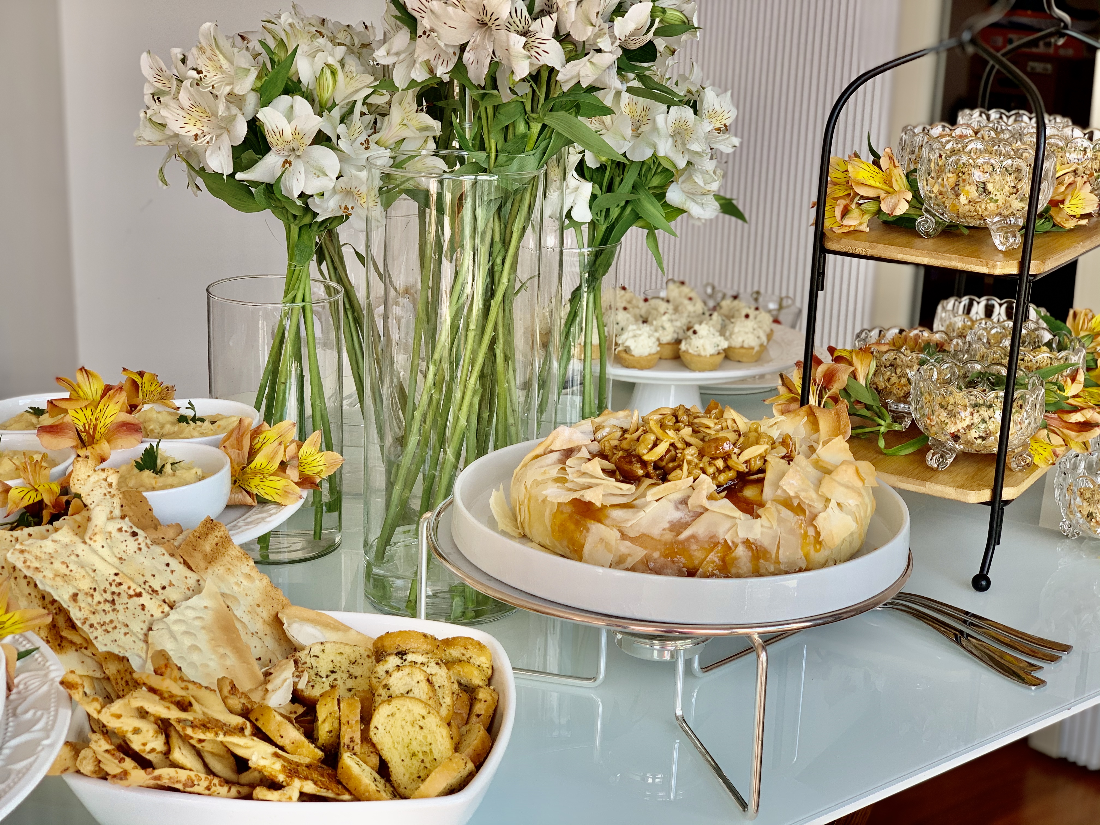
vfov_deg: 28.0
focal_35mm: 52
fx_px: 1652
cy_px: 412
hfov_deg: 36.8
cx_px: 550
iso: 20
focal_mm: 6
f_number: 2.4
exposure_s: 1/122
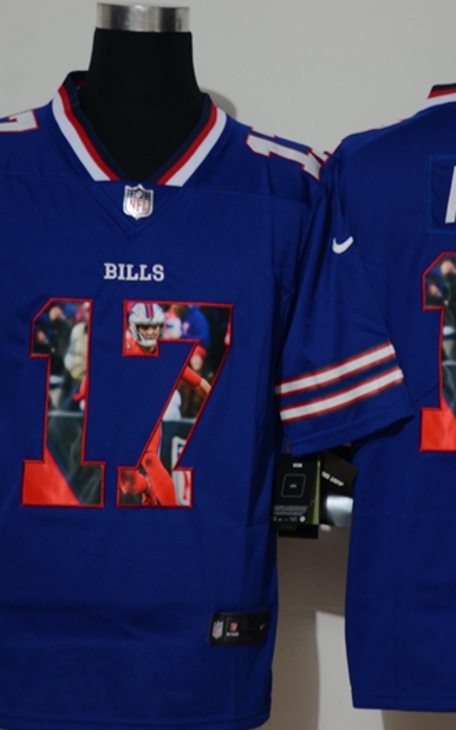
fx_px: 2305
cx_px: 309
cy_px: 366
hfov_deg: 11.3
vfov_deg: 18.0
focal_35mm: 116
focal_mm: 50
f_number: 4.8
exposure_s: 2
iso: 100
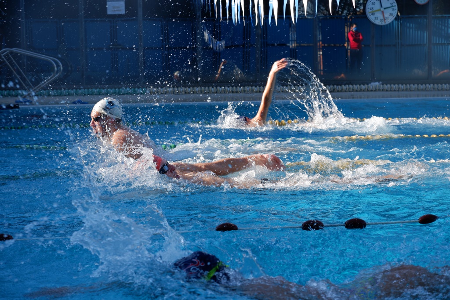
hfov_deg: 27.0
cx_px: 225
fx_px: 938
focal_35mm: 75
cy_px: 150
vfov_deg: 18.2
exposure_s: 1/450
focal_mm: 50
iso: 200
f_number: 5
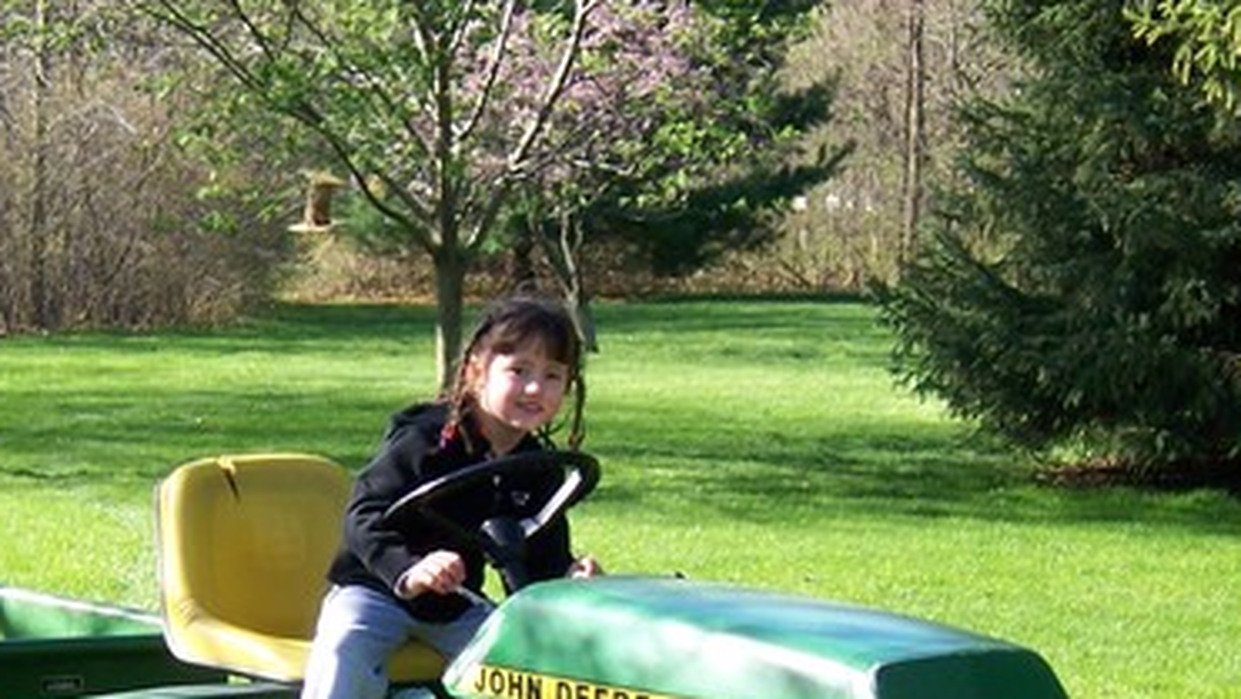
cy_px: 625
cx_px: 274
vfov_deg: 9.7
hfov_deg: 17.2
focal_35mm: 124
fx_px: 4082
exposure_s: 1/180
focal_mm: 11
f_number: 4
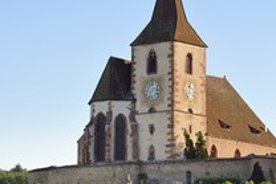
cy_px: 98
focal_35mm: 242
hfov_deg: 8.5
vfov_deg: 5.7
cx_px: 70
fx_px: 1857
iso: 200
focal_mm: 120
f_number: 9
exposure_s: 1/250
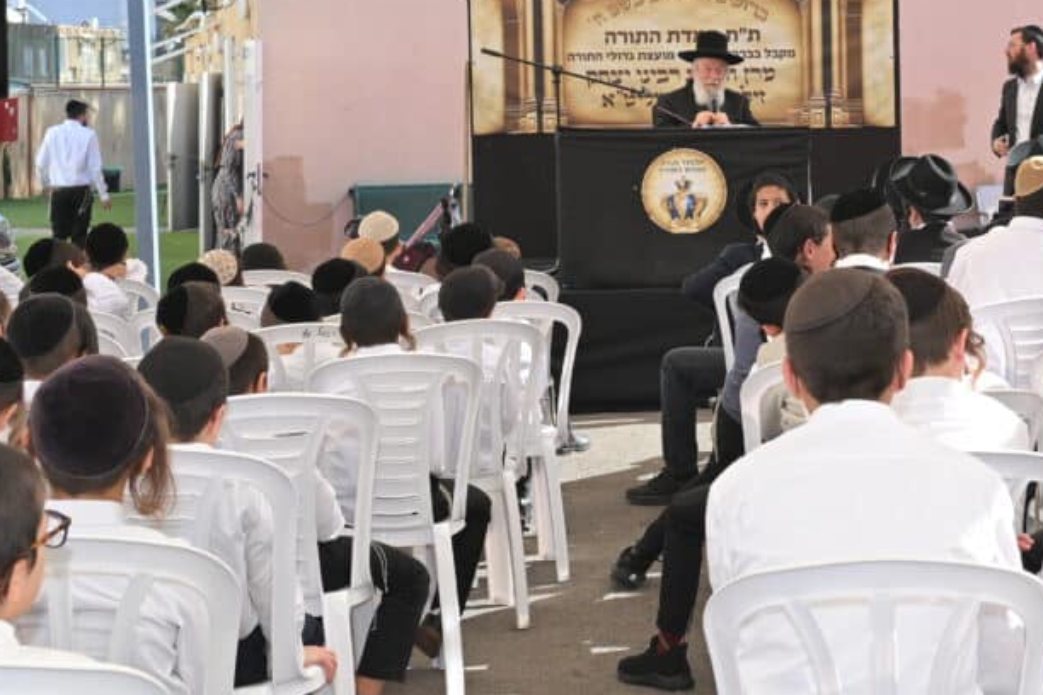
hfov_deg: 23.2
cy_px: 161
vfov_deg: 15.6
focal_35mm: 87
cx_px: 767
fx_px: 2520
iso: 100
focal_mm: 35
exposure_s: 1/160
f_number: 7.1
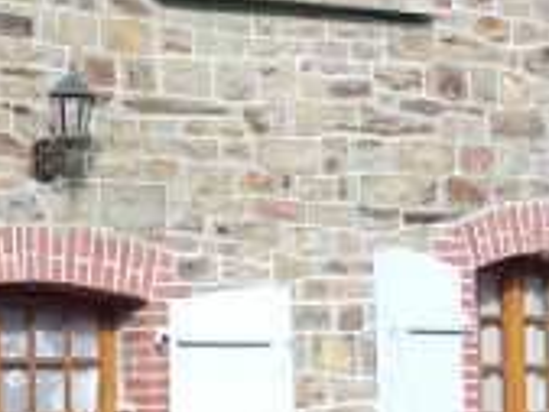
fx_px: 2428
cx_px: -156
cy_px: 123
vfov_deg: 9.7
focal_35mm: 153
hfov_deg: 12.5
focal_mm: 6.3
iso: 50
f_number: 4
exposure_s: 1/150
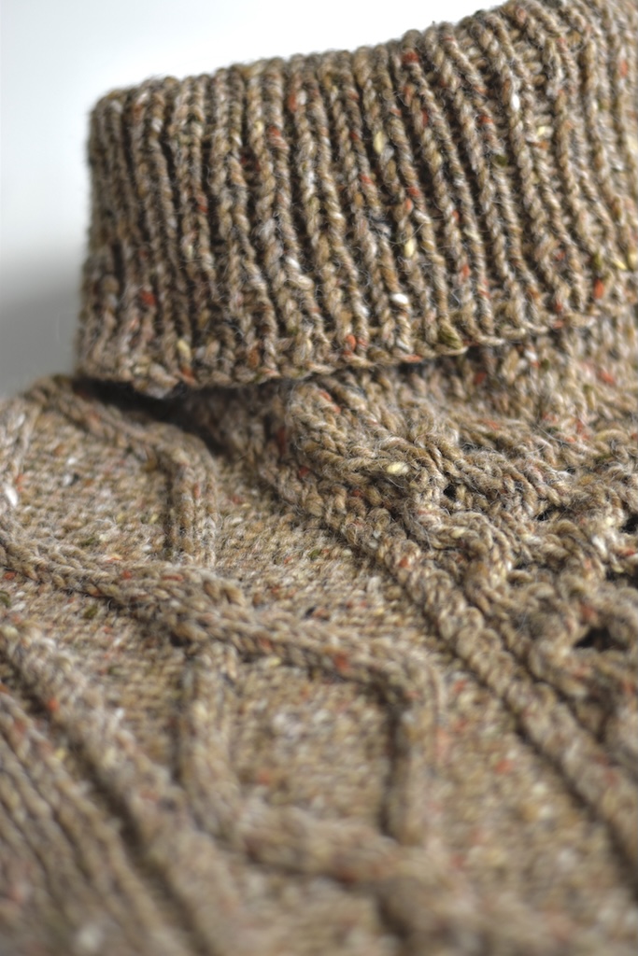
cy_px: 478
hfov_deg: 18.2
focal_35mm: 75
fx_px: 1993
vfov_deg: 27.0
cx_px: 319
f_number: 2
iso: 200
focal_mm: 50
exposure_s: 1/100
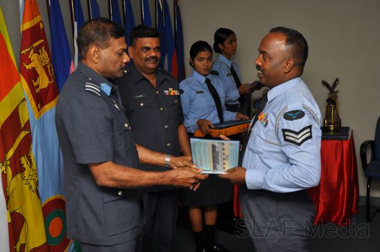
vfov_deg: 28.0
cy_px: 126
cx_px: 190
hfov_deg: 41.2
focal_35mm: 48
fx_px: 506
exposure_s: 1/125
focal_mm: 32
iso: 200
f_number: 6.7
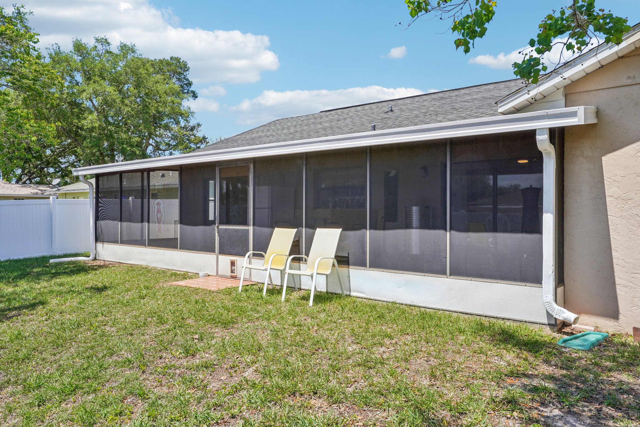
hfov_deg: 69.4
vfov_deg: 49.5
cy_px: 214
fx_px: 462
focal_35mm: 26
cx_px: 320
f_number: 20
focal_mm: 26
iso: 100
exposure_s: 1/30
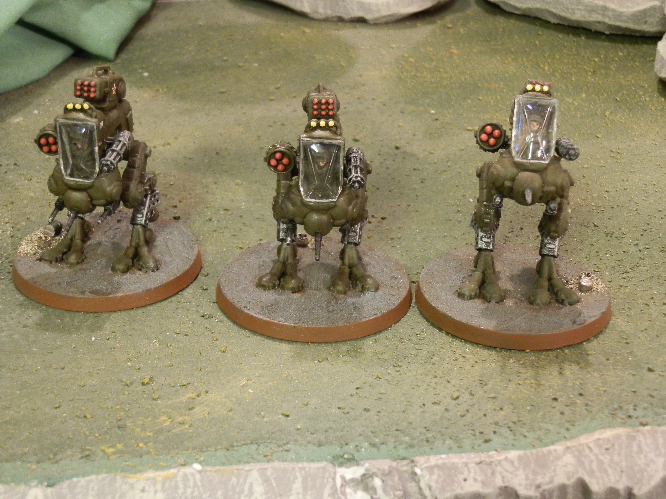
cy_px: 250
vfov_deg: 24.0
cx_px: 333
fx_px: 1174
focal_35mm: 61
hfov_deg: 31.7
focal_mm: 10.99
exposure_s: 1/8
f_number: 3.7
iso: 400
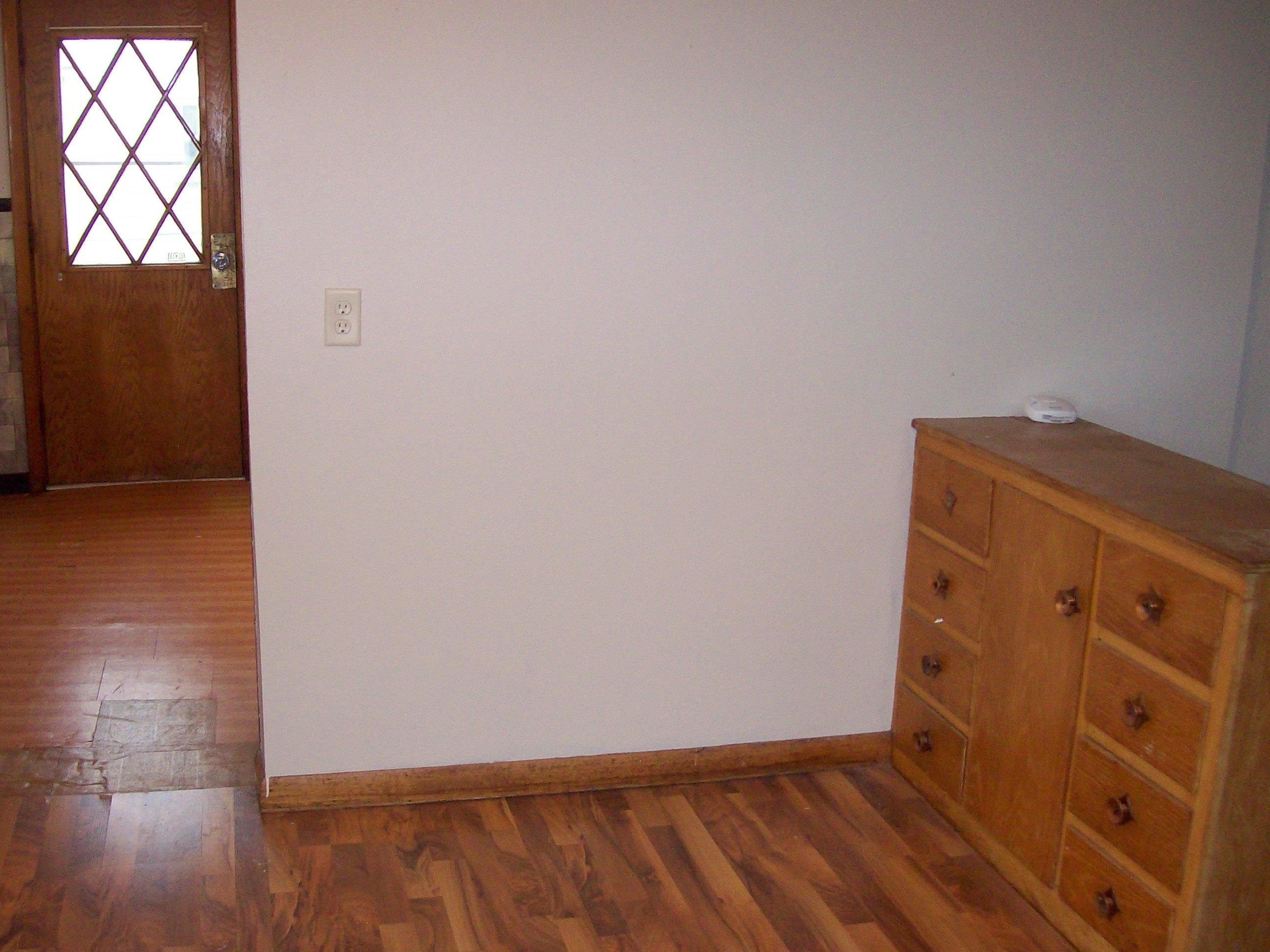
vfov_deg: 35.9
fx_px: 1467
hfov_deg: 46.8
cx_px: 585
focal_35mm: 40
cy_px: 485
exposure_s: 1/64
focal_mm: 6
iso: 140
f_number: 2.7
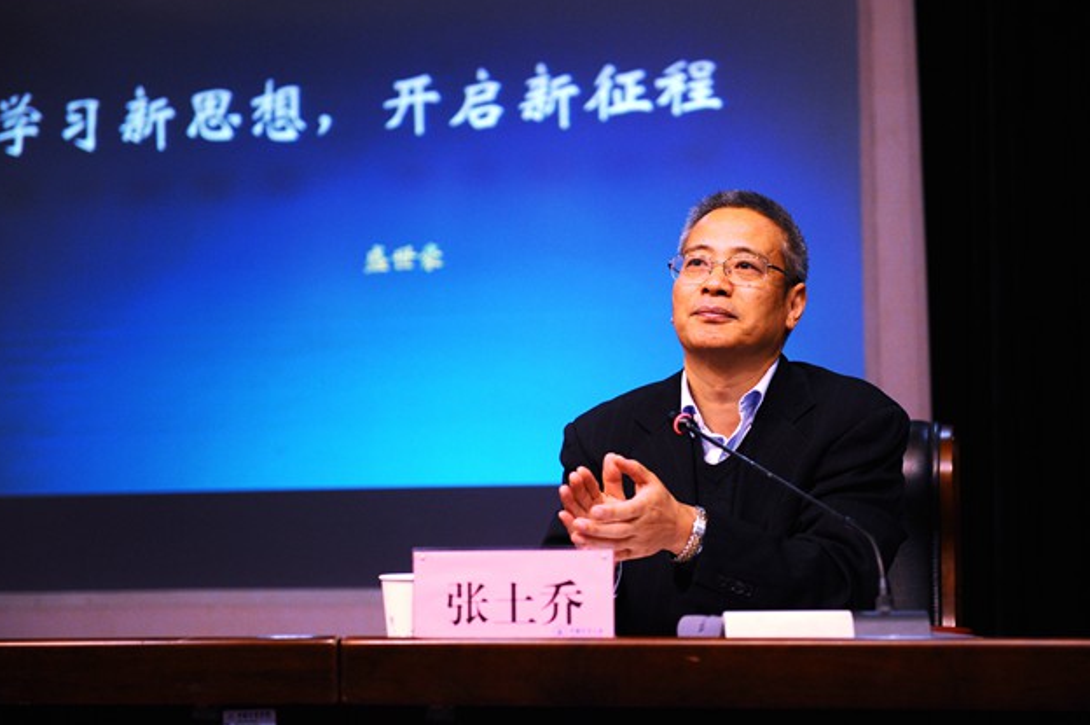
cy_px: 356
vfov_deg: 34.2
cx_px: 536
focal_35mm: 39
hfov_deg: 49.6
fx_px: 1180
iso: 1600
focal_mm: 38
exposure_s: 1/125
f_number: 2.8
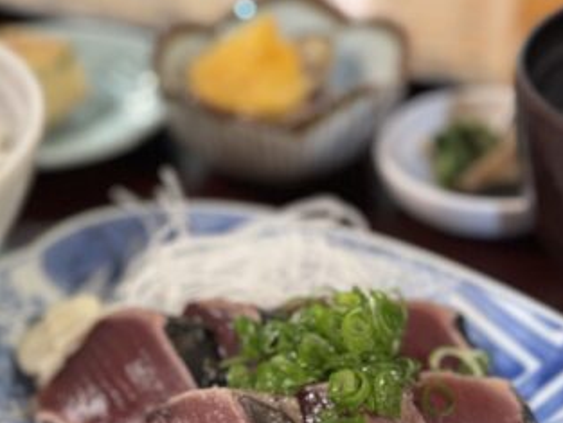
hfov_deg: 21.2
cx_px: 192
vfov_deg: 16.0
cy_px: 317
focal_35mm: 92
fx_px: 1497
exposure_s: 1/40
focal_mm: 6.86
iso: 400
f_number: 1.78
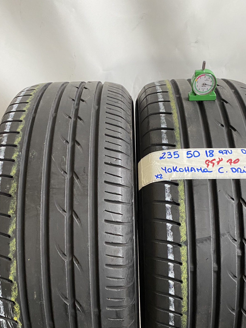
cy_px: 206
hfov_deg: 41.7
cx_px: 136
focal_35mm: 34
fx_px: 322
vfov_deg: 53.3
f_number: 1.8
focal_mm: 4.25
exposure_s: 1/60
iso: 200
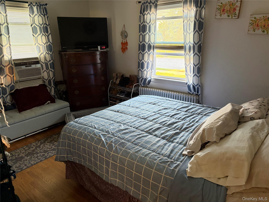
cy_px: 101
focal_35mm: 26
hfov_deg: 67.3
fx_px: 202
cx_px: 134
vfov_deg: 53.1
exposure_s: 1/60
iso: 400
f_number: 1.6
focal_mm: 5.96
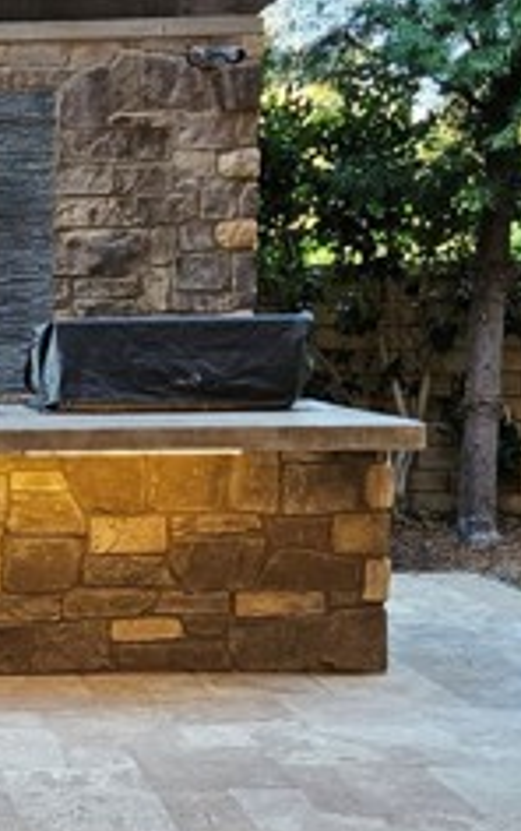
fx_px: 1496
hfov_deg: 18.1
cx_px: -201
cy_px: 475
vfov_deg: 31.0
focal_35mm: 66
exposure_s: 1/120
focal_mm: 5.4
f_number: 1.8
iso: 250
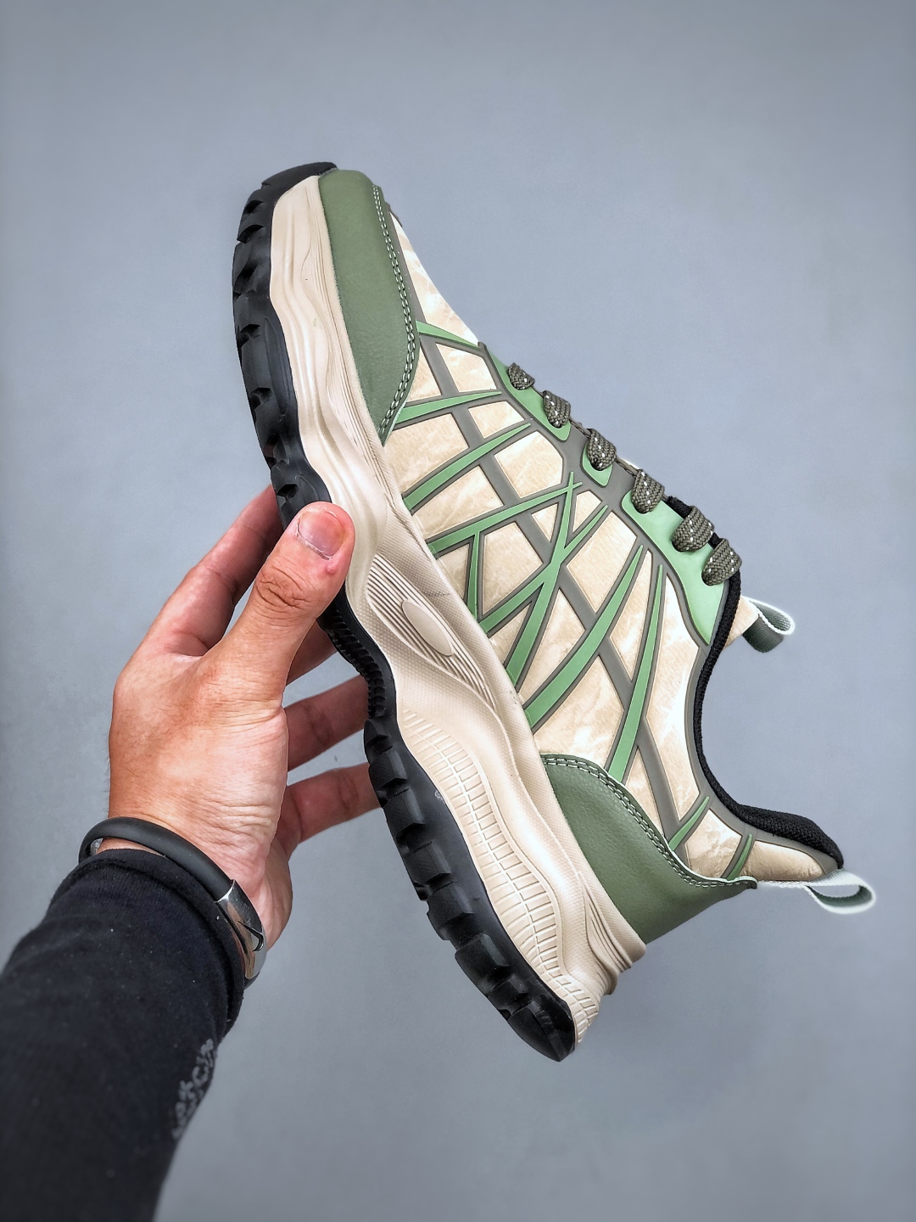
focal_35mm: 57
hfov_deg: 25.7
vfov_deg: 33.8
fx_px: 2011
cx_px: 458
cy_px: 611
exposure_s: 1/50
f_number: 2.8
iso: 20
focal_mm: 6.6
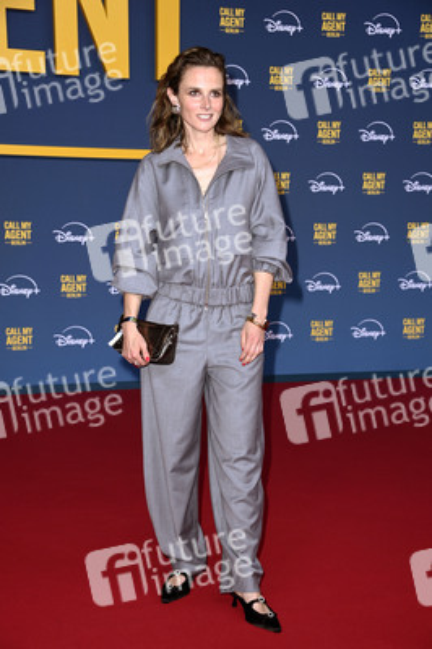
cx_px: 216
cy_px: 324
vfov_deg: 29.7
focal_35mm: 68
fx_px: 1226
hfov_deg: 20.0
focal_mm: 68
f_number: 5.6
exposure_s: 1/200
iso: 800
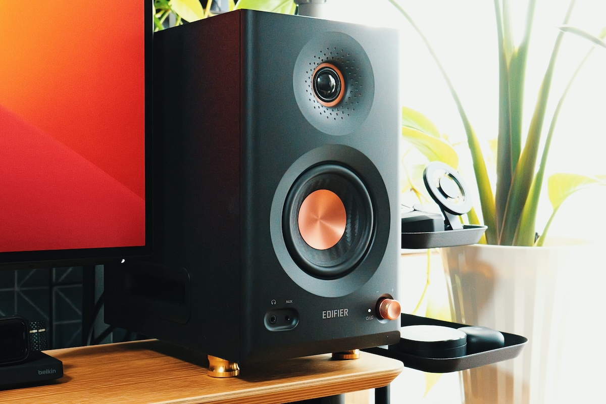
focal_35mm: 54
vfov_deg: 25.1
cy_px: 202
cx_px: 303
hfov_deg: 36.9
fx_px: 909
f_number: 7.1
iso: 6400
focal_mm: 28
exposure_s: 1/50
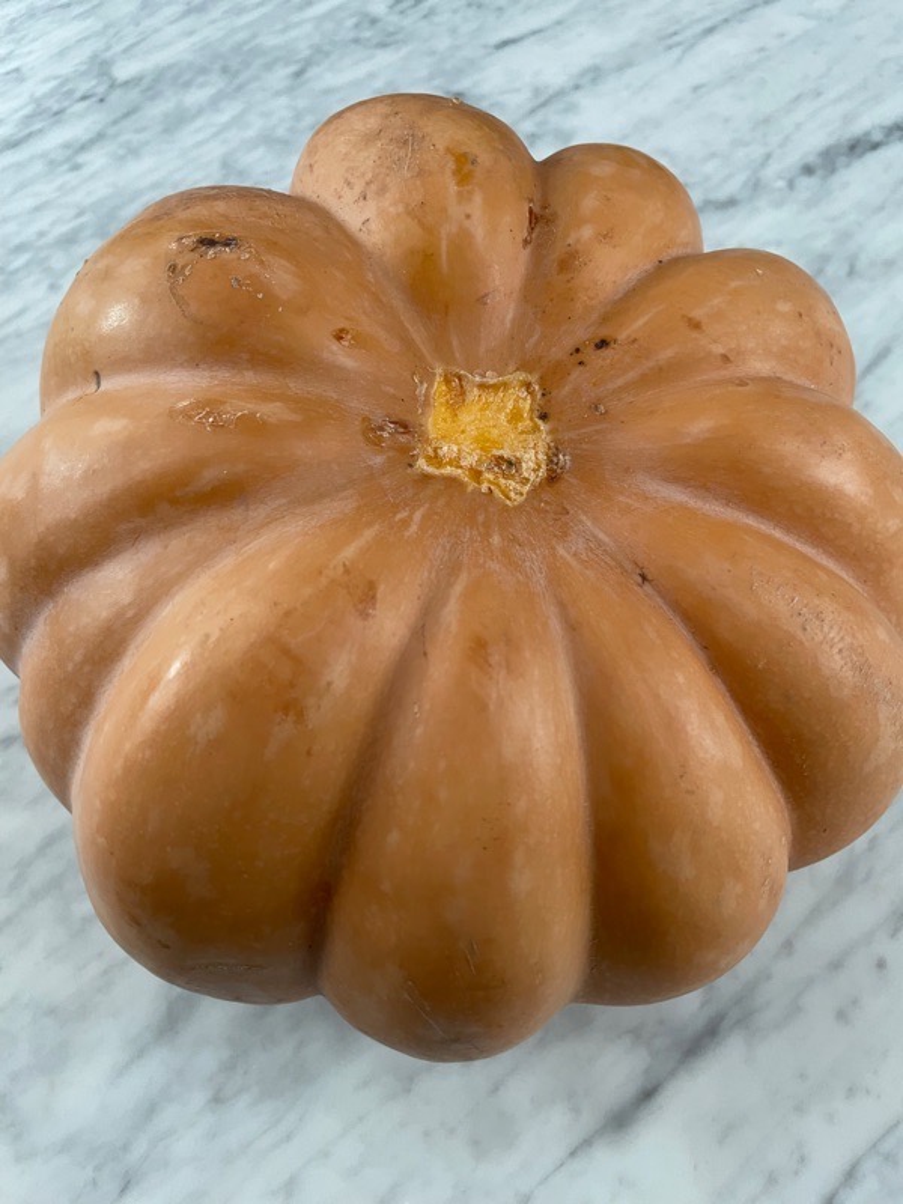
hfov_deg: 53.1
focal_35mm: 26
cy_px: 602
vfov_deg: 67.3
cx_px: 452
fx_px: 904
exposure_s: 1/60
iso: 160
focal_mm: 4.2
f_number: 1.6
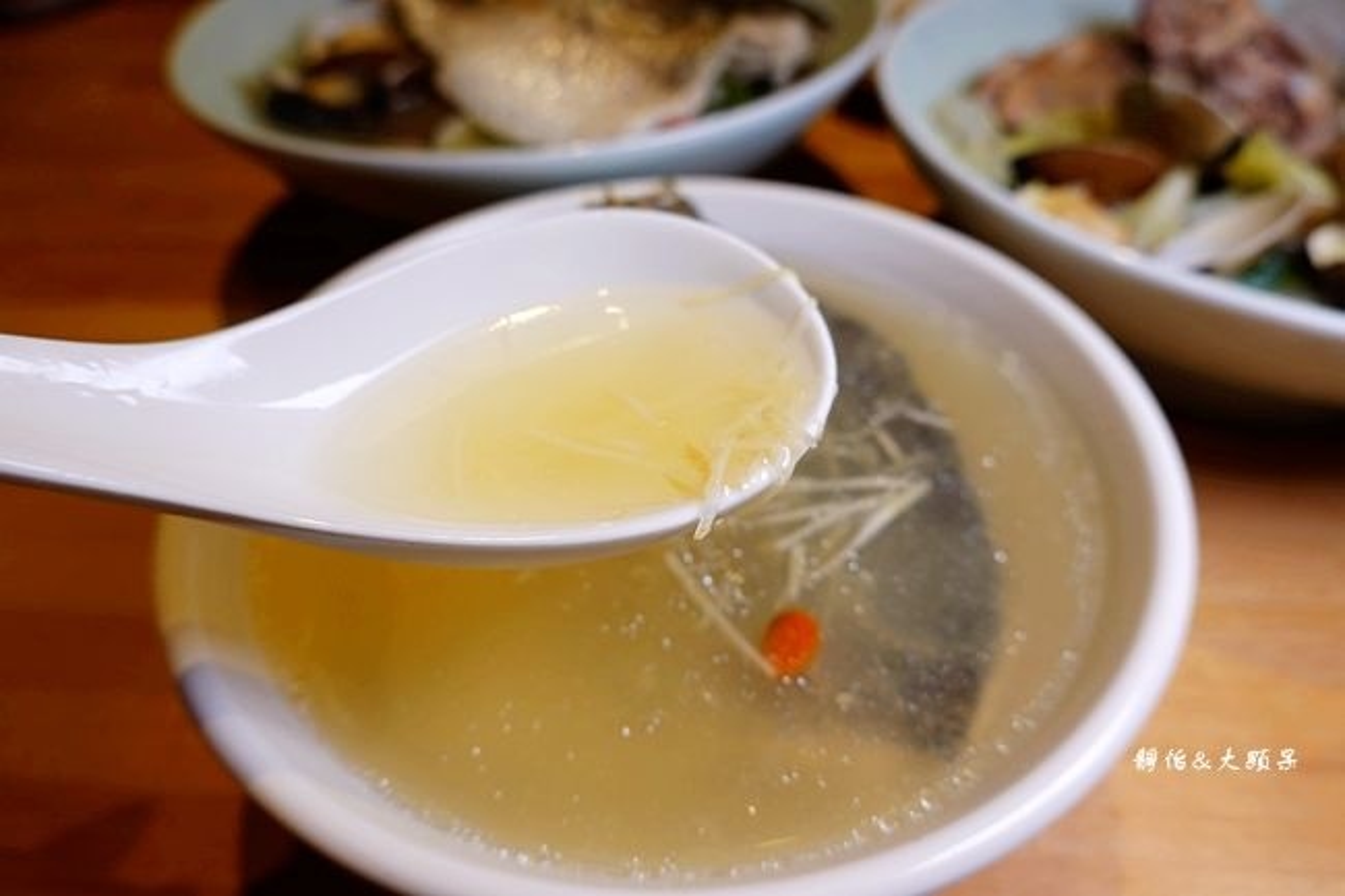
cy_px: 448
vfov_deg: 53.1
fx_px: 896
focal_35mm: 24
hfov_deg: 73.8
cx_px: 672
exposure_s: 1/160
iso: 125
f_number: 2.8
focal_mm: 9
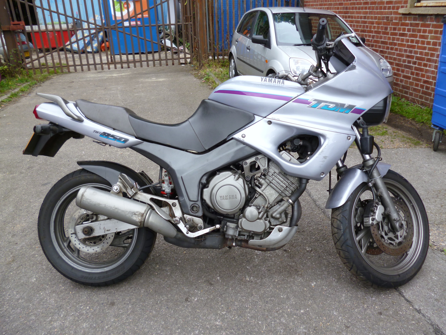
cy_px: 168
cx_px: 223
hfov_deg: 63.4
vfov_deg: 49.7
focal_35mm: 28
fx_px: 361
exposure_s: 1/100
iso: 100
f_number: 3.1
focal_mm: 5
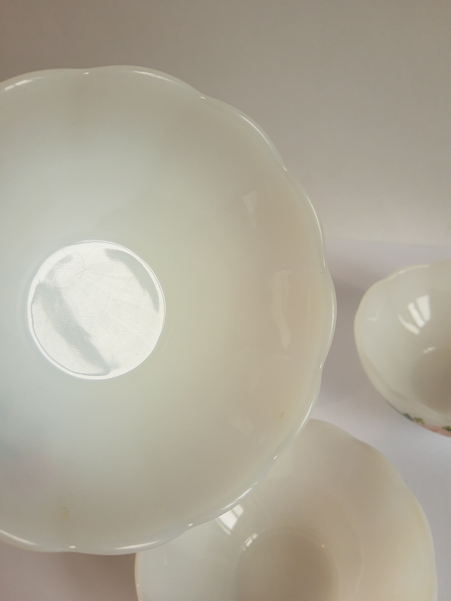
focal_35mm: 26
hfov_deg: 53.1
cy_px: 300
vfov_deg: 67.3
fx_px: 452
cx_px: 226
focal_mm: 3.95
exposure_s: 1/100
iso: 49
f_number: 1.8
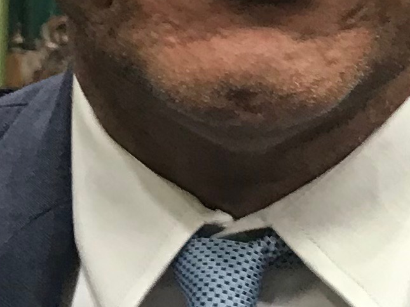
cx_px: 259
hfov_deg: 11.3
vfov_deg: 8.4
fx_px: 2073
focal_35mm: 175
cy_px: -89
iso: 40
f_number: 1.8
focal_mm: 3.99
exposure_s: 1/15
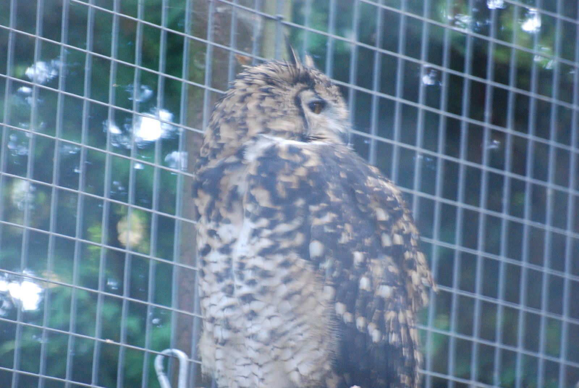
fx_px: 7246
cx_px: 290
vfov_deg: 3.1
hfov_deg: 4.6
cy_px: 194
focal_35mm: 450
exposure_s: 1/15
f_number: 5.6
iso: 1600
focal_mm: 300
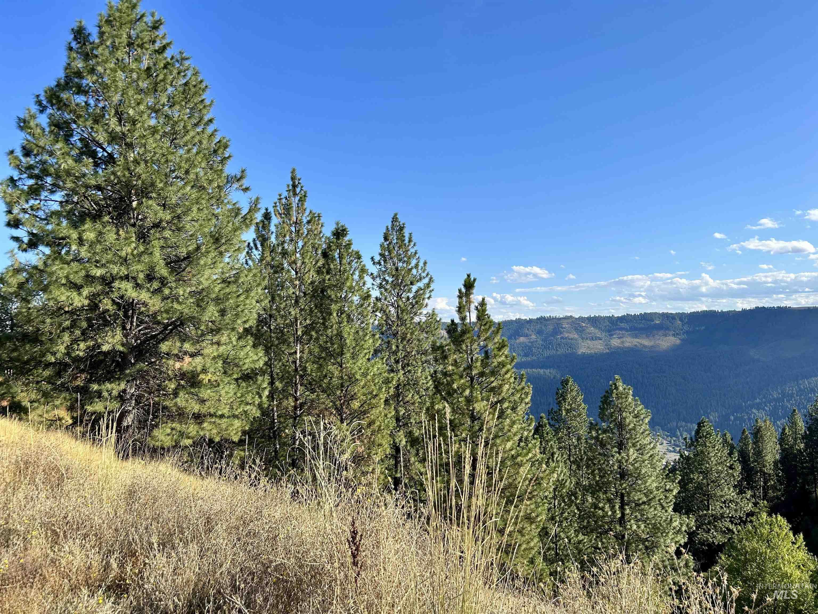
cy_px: 307
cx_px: 409
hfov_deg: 67.3
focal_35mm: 26
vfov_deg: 53.1
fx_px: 614
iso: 50
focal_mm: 5.7
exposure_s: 1/2915
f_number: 1.5
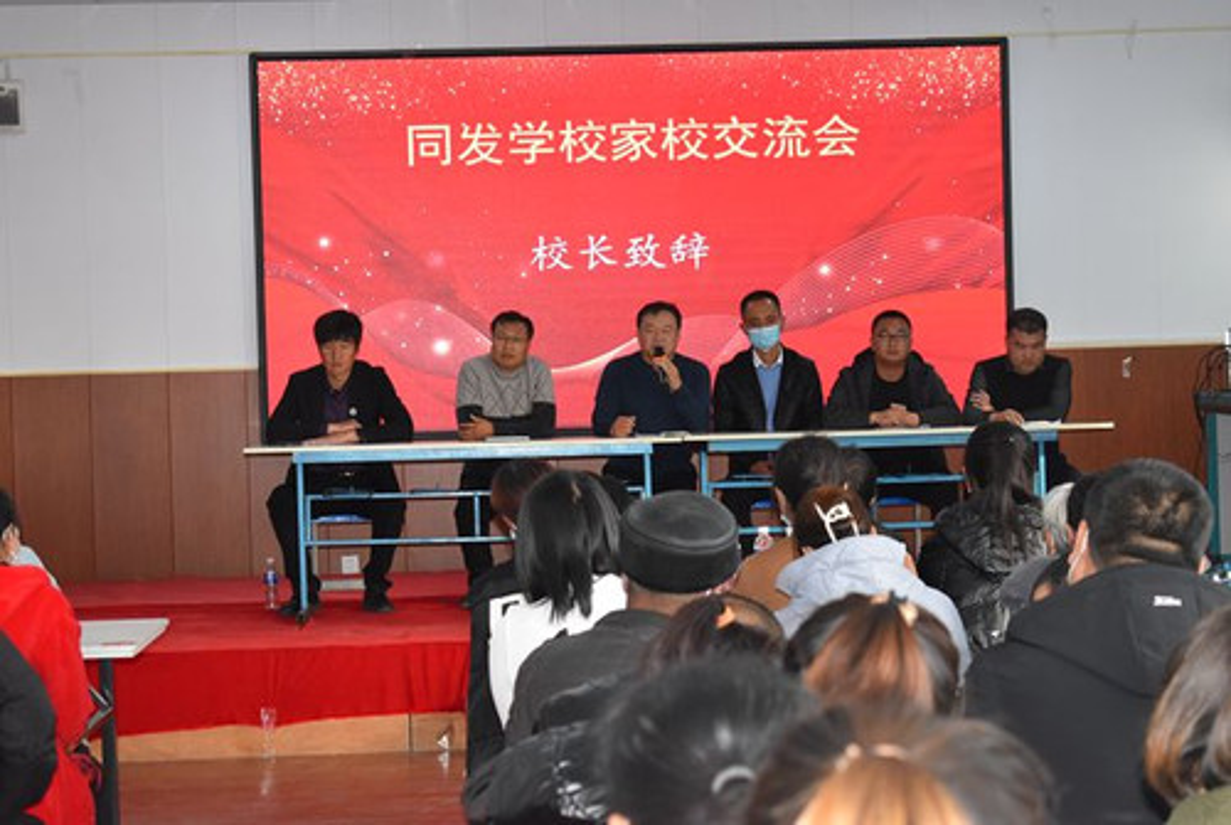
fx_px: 2825
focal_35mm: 82
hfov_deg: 24.6
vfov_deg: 16.6
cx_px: 616
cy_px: 412
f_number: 5.6
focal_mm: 55
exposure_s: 1/60
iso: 1100
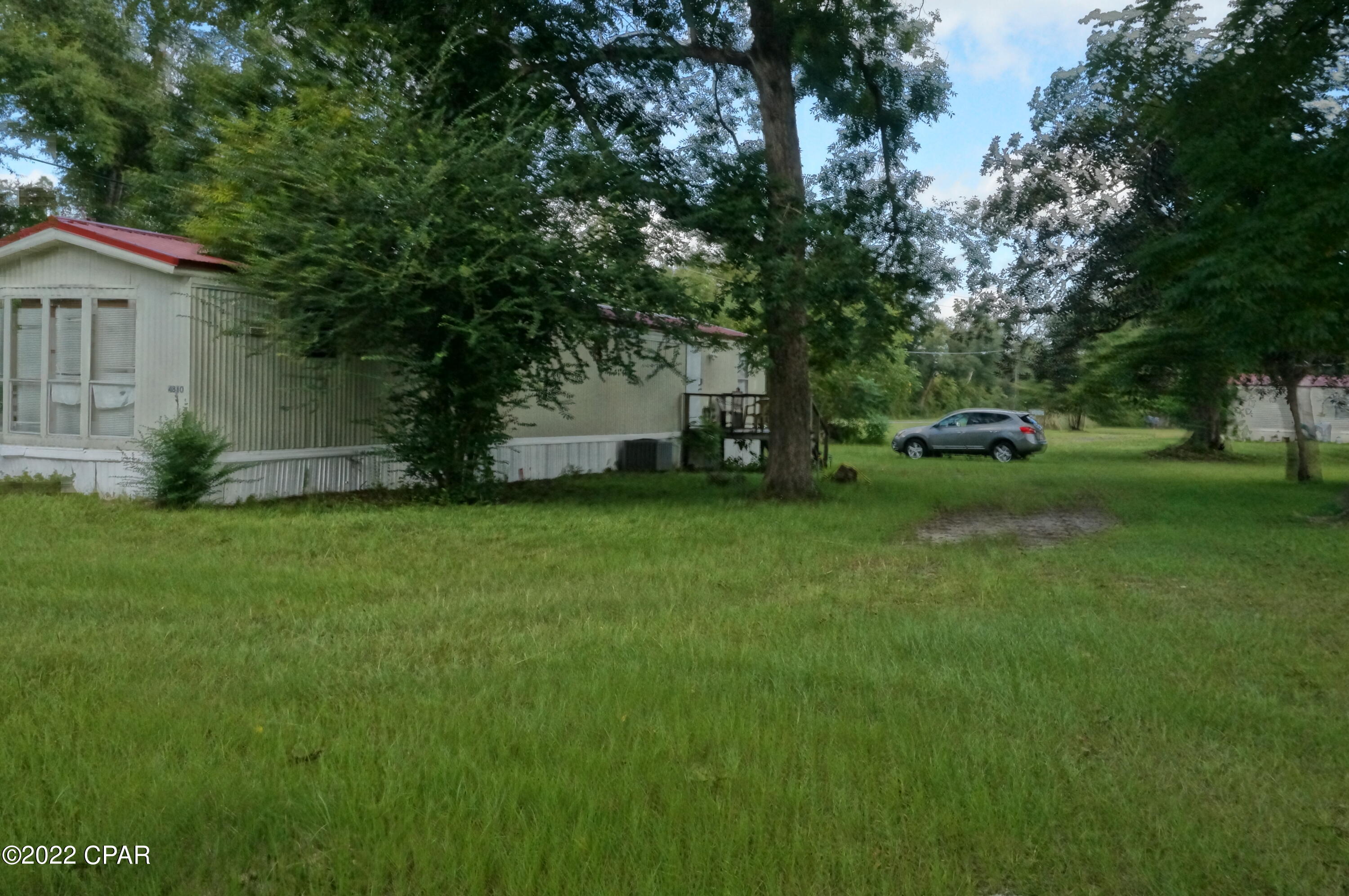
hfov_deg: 57.3
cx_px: 674
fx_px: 1235
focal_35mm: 33
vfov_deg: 39.9
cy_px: 448
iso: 3200
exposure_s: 1/1250
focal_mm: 22
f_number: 10
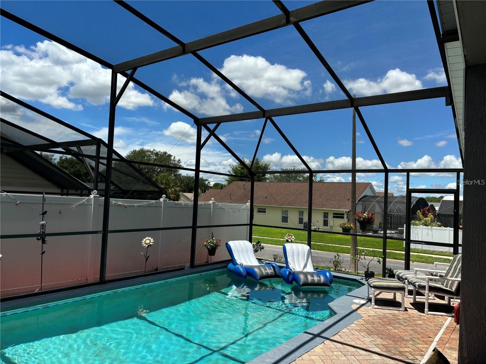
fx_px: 365
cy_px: 182
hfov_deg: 67.3
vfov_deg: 53.1
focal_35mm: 26
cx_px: 243
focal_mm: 5.96
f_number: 1.6
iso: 50
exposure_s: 1/3021
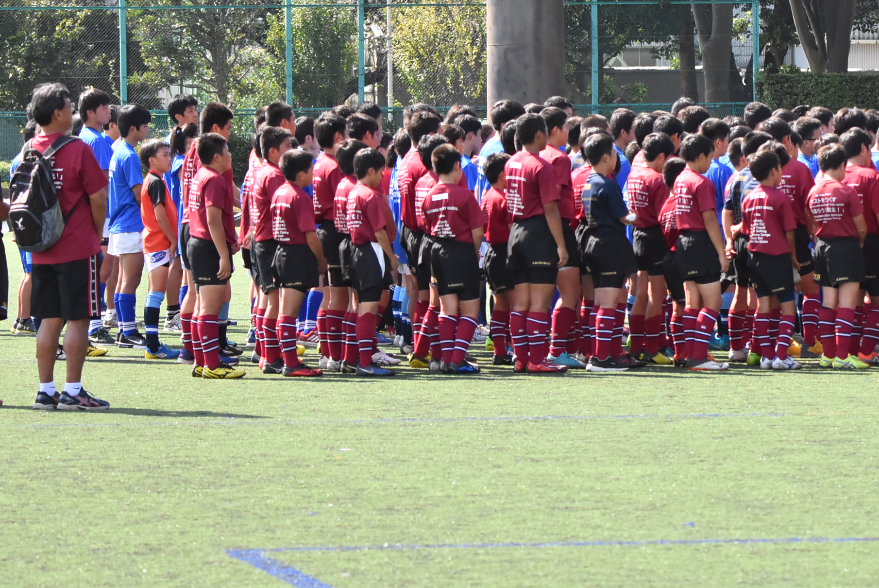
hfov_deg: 8.3
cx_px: 677
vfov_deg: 5.5
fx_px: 6060
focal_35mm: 248
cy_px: 168
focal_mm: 100
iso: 1600
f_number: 5
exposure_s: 1/3200
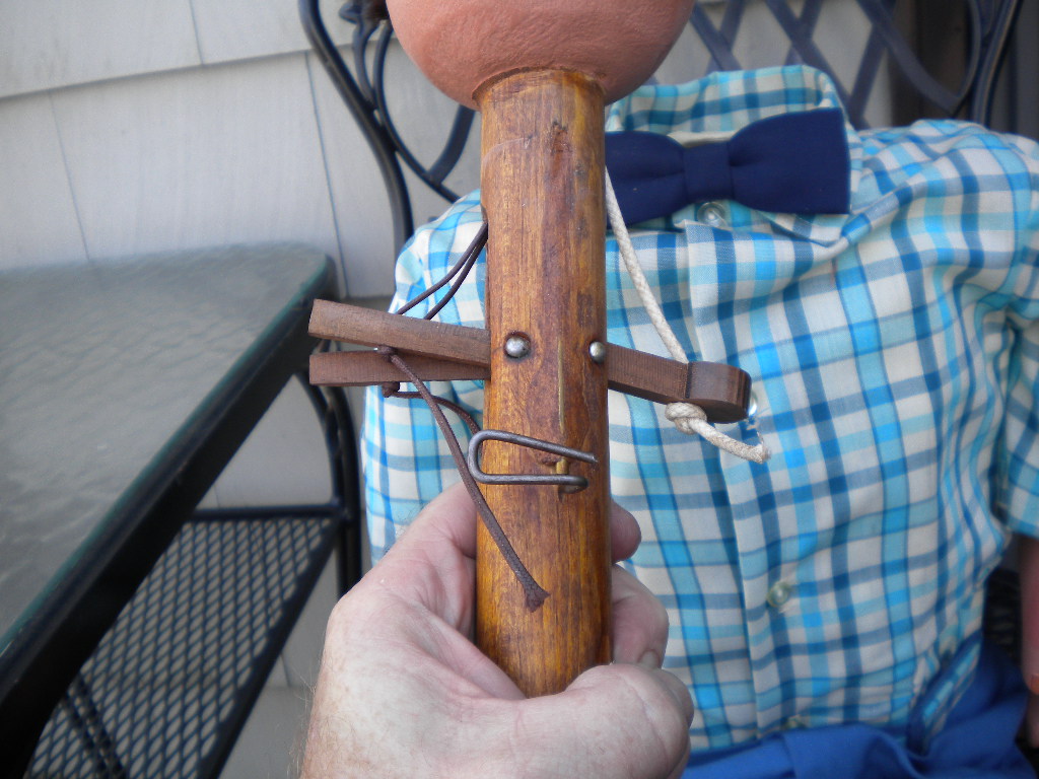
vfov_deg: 40.7
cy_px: 390
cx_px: 520
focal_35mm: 35
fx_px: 1051
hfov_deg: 52.6
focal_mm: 6.3
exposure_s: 1/60.1
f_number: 3.1
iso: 80
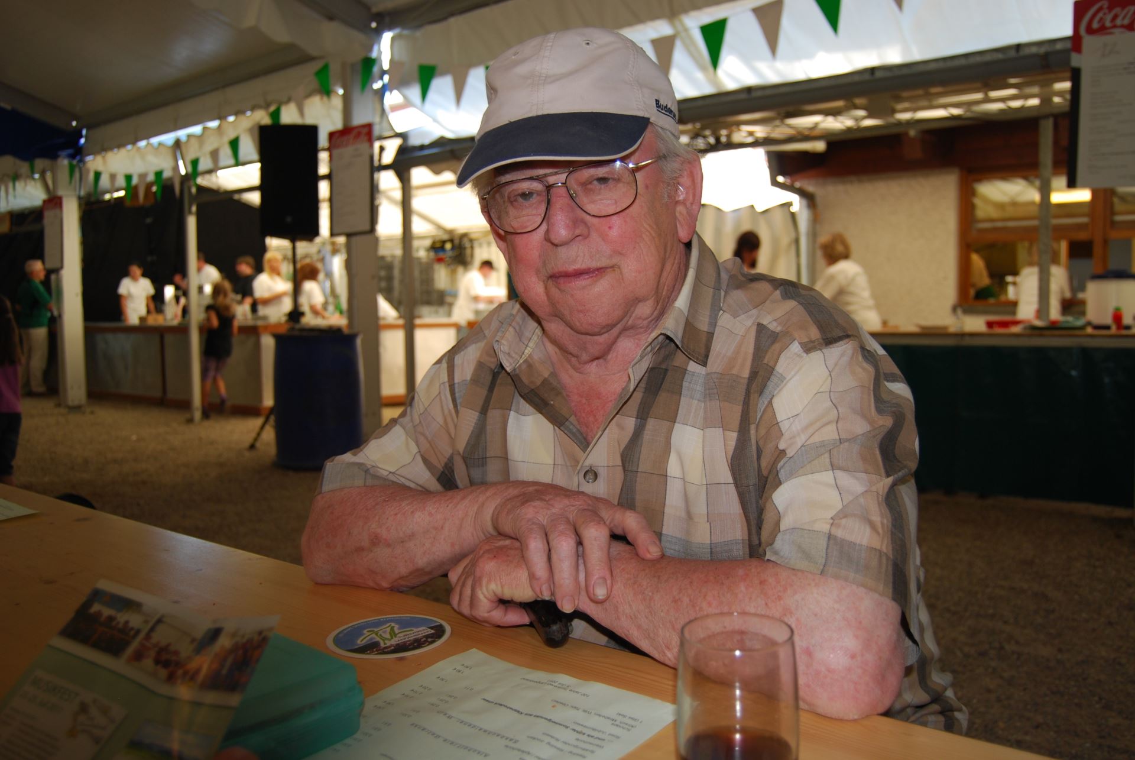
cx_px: 568
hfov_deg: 57.2
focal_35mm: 33
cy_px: 380
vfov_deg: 40.1
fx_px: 1042
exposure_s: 1/60
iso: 200
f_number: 3.8
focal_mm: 22
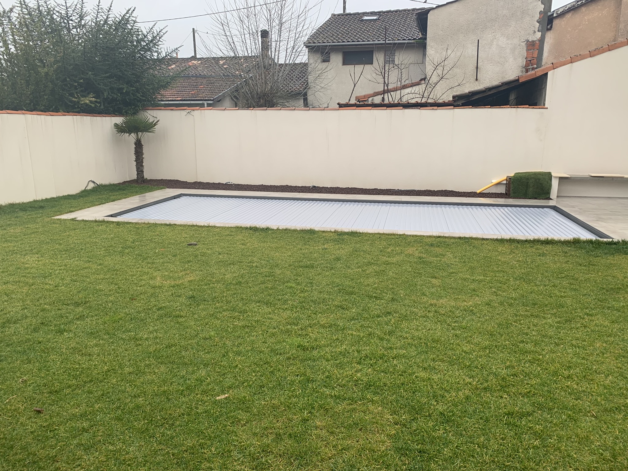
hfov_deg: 67.3
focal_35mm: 26
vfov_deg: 53.1
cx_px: 314
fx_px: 472
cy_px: 236
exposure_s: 1/121
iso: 32
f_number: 1.8
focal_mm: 4.25
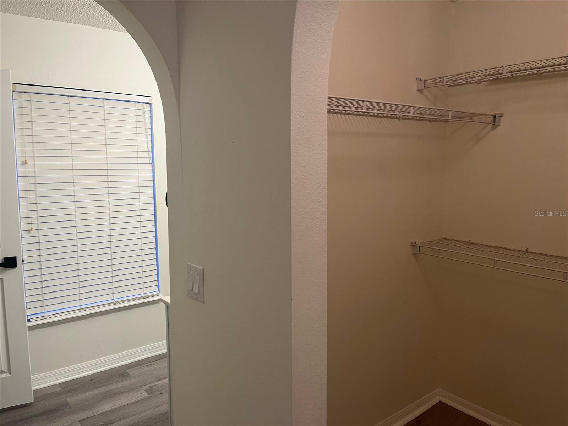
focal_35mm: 26
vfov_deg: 53.1
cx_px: 284
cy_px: 213
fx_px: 427
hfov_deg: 67.3
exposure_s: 1/60
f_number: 1.6
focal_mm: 5.1
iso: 80
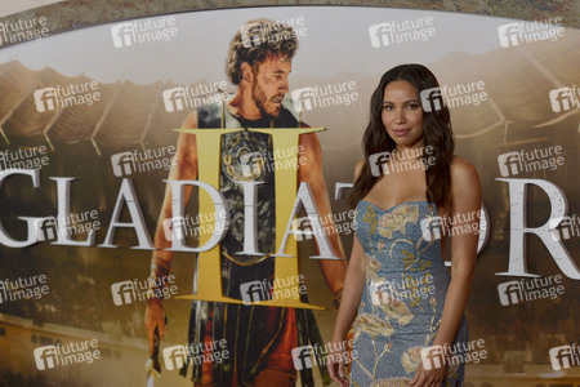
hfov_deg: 27.0
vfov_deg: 18.2
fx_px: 1208
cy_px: 194
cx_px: 290
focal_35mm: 75
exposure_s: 1/320
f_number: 5.6
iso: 500
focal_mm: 75
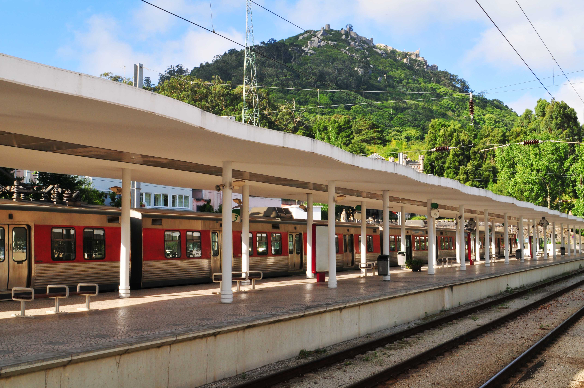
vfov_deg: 31.8
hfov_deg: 46.4
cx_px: 292
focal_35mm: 42
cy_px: 194
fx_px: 680
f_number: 18
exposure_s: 1/50
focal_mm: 28
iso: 200
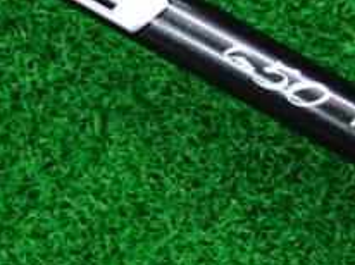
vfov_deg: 12.6
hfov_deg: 17.0
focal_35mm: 115
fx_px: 1178
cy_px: -29
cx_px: 81
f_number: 3.6
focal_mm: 6.42
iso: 400
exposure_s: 1/40
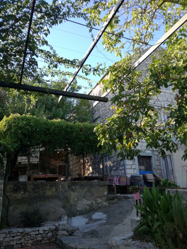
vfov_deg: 65.3
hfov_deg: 51.4
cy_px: 124
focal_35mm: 27
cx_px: 94
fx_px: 194
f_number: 2
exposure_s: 1/180
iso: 50
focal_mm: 3.79
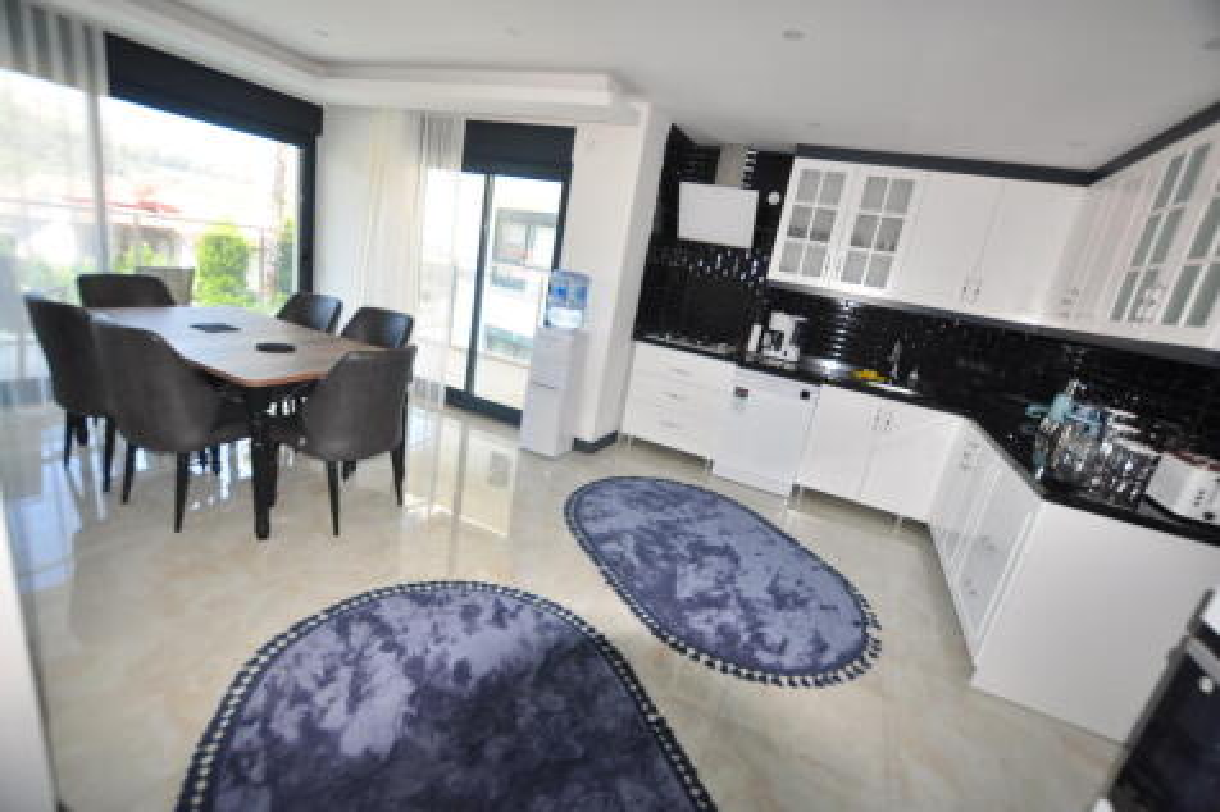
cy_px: 406
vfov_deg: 77.3
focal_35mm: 15
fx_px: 508
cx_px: 610
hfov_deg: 100.4
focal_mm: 10
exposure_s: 1/100
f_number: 4.5
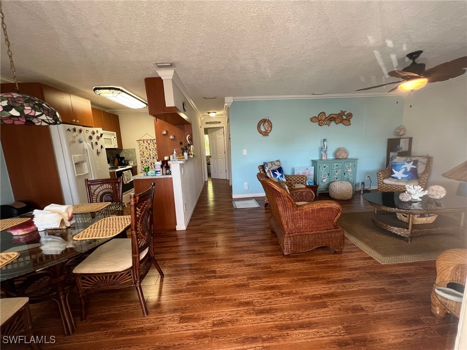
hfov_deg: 106.2
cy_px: 175
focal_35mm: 13
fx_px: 175
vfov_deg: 89.9
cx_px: 234
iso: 250
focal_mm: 1.57
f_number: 1.8
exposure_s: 1/120
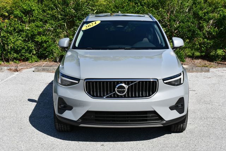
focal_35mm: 68
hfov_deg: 29.6
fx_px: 427
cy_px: 76
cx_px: 113
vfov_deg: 20.1
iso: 100
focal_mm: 34
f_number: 8
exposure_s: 1/250
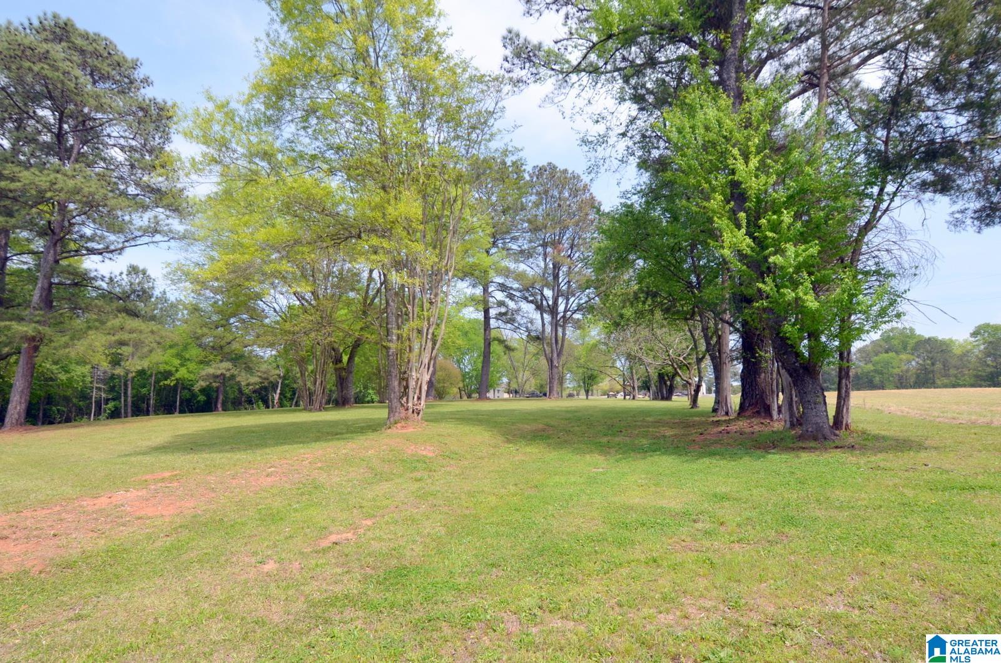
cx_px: 500
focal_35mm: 18
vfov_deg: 67.2
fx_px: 500
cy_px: 332
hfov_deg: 90.1
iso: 200
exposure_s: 1/180
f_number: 6.7
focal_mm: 12
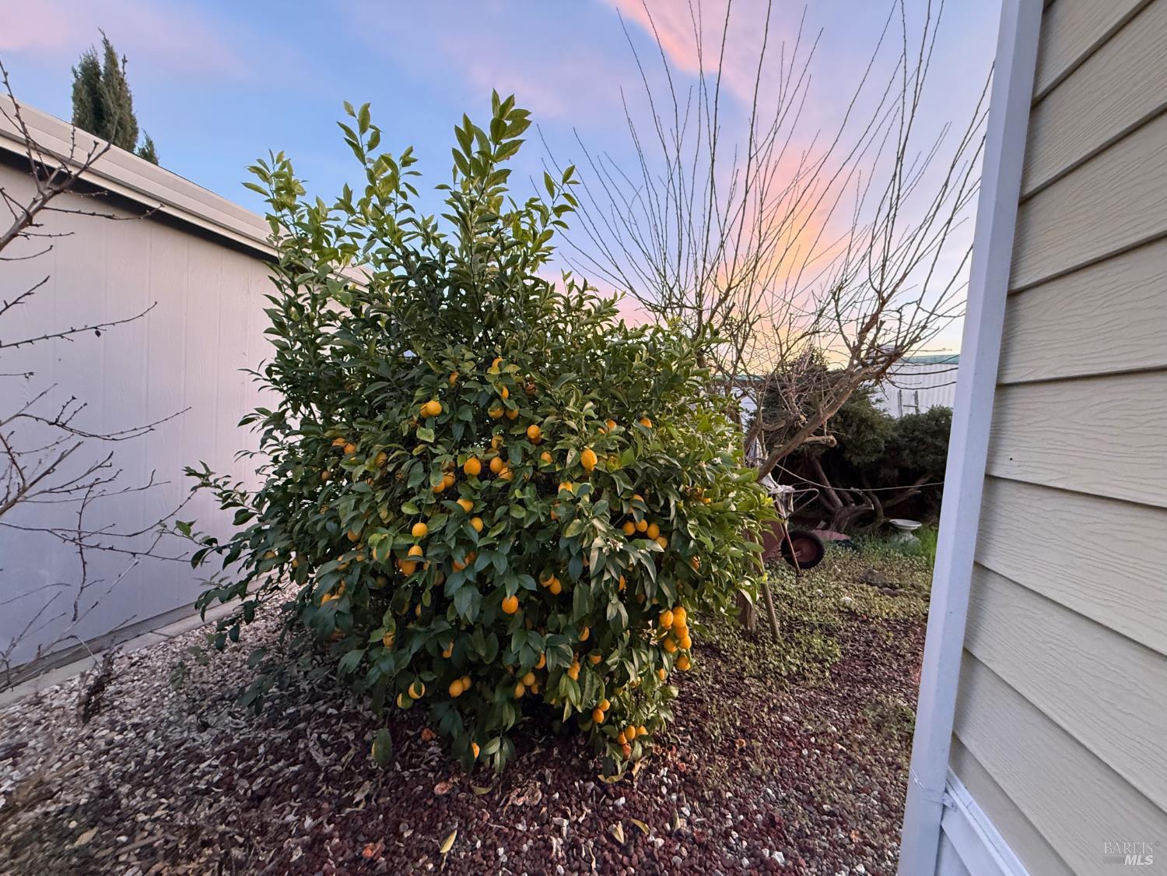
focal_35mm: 14
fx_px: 472
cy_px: 438
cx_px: 584
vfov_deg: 85.7
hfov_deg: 102.1
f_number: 2.2
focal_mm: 2.22
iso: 500
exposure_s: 1/60
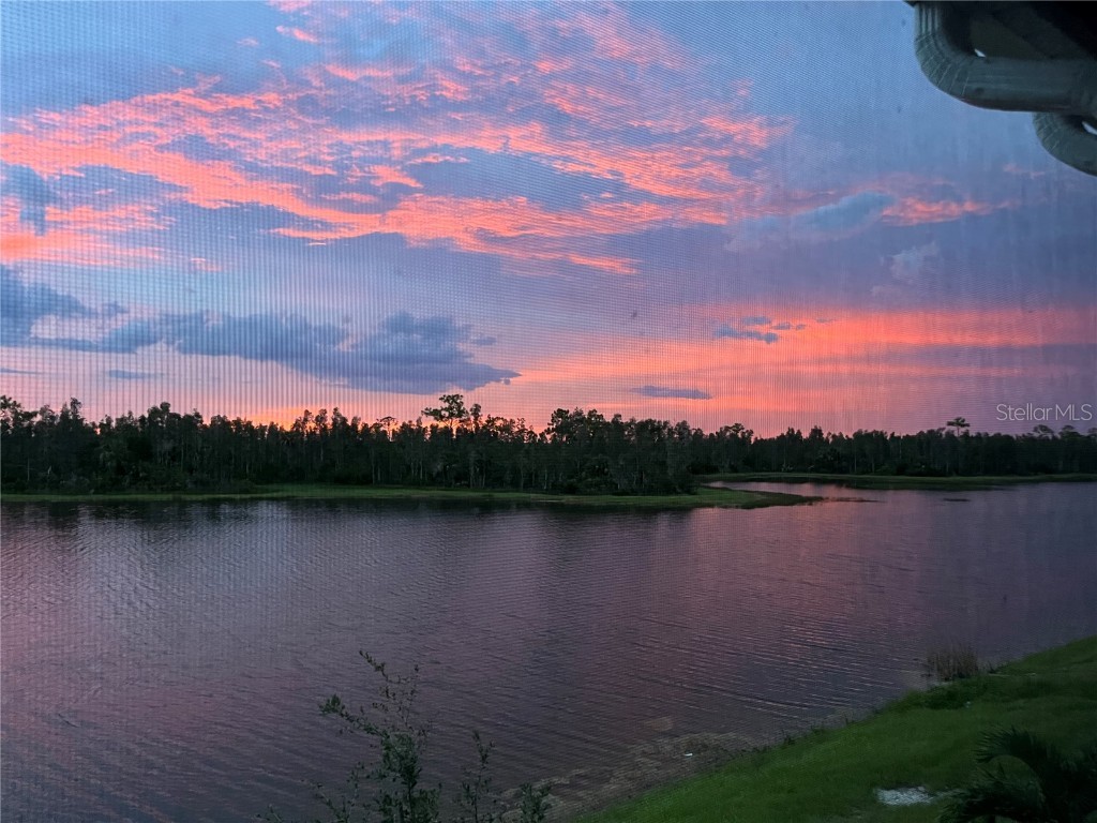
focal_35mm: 26
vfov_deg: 53.1
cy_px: 412
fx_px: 824
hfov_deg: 67.3
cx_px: 548
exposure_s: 1/49
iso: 500
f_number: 1.6
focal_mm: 5.1
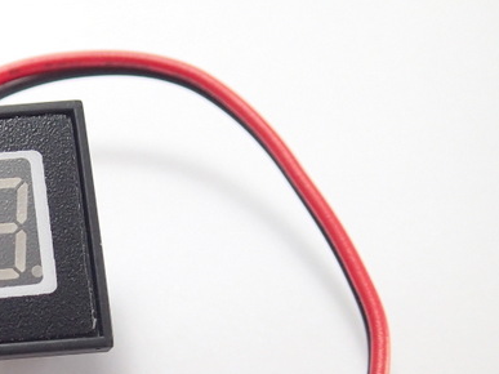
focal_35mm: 62
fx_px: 893
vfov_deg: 23.3
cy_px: 300
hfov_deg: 29.1
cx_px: -8
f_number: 2.3
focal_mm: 5.5
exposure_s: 1/125
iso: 400
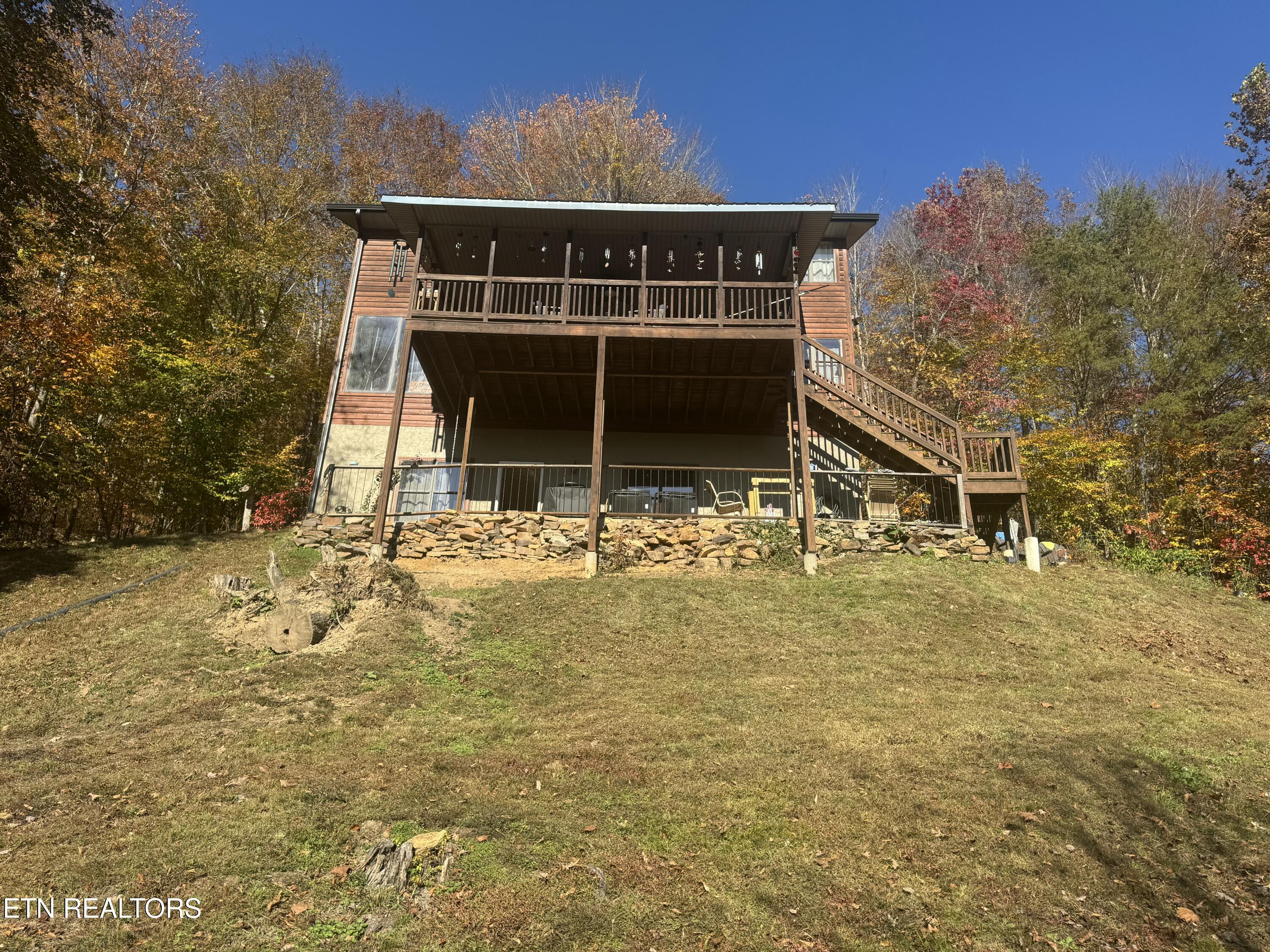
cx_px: 635
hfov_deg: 71.6
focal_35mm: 24
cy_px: 476
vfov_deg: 56.8
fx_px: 881
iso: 80
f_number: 1.78
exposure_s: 1/2959
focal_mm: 6.76
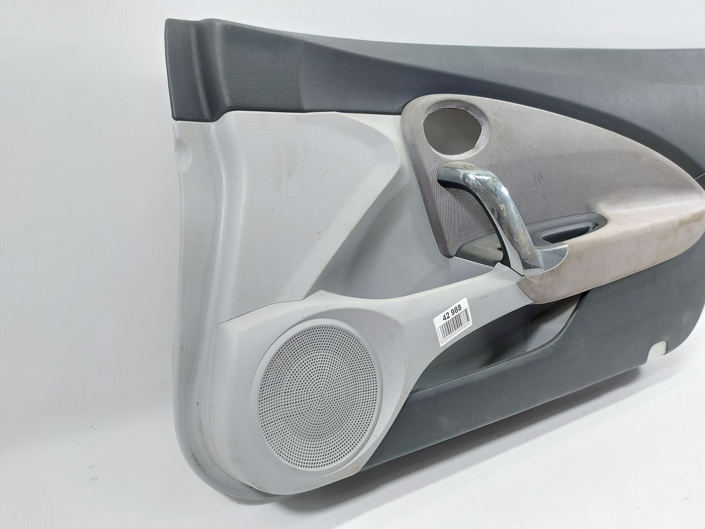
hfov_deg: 71.6
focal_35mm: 24
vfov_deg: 56.8
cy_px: 264
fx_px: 489
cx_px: 352
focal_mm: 5.23
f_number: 1.8
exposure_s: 1/50
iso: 160
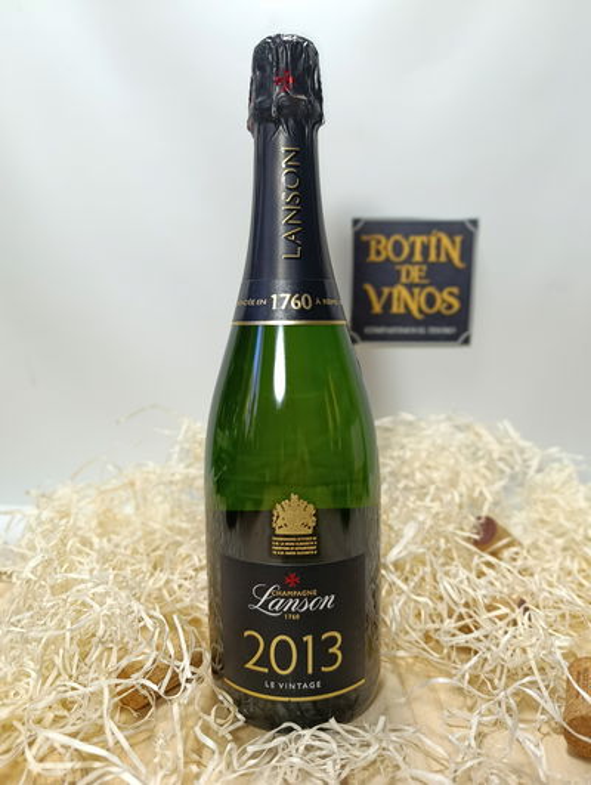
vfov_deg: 73.8
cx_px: 296
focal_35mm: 23
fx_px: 522
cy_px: 392
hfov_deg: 59.0
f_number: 1.65
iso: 148
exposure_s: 1/100
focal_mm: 6.11
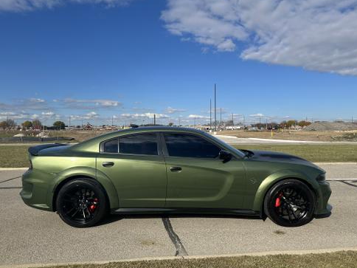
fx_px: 258
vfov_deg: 54.9
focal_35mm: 25
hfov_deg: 69.4
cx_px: 174
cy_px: 135
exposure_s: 1/5525
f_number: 1.78
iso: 80
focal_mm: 6.86
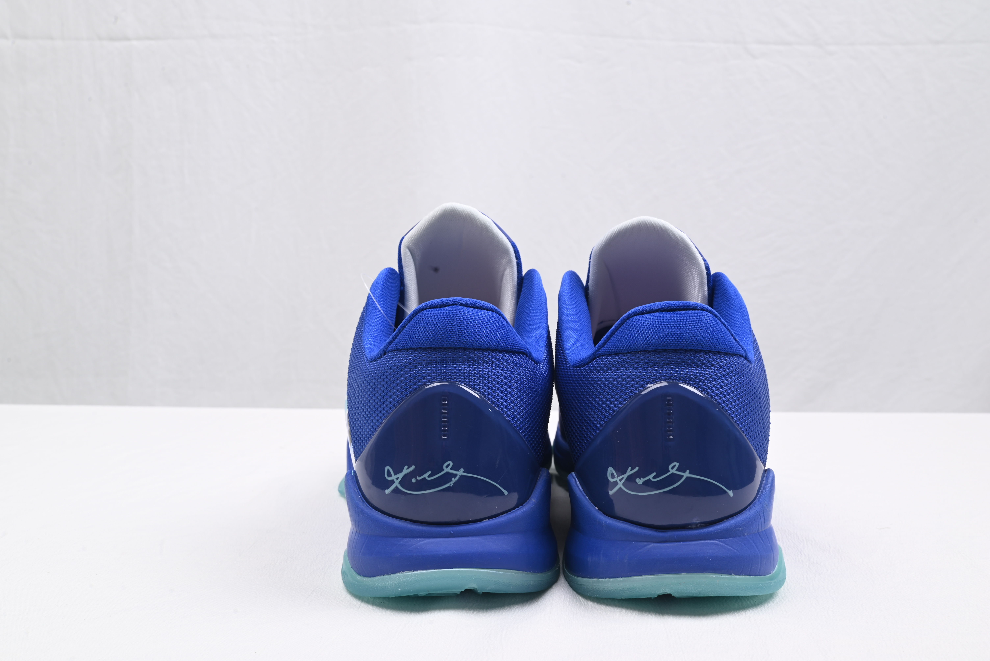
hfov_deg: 48.4
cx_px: 495
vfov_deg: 33.4
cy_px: 330
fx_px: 1100
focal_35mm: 40
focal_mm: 40
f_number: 16
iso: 100
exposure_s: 1/2
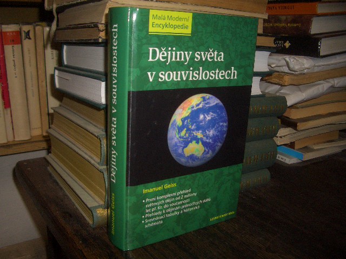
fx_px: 350
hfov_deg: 52.6
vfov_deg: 40.7
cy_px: 130
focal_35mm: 35
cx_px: 173
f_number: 2.6
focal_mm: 5.8
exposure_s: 1/60
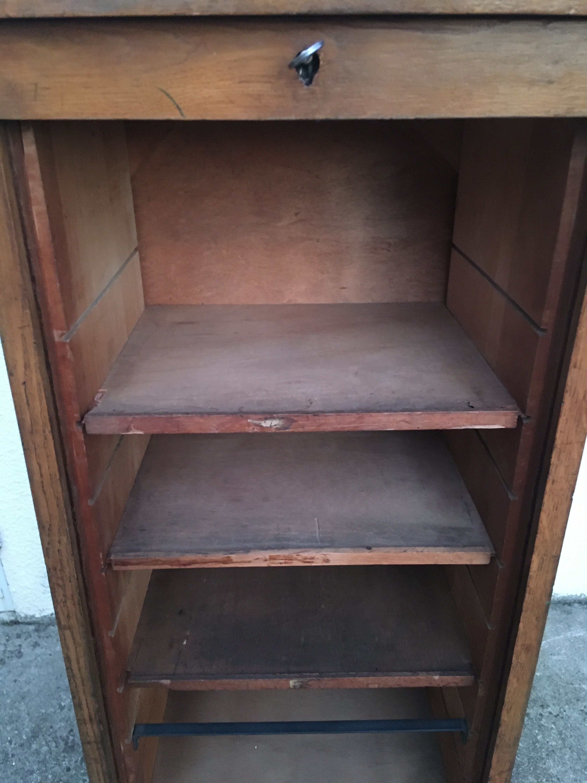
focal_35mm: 29
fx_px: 656
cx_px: 294
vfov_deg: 61.7
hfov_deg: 48.2
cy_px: 392
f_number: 2.2
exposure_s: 1/17
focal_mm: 4.15
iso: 500
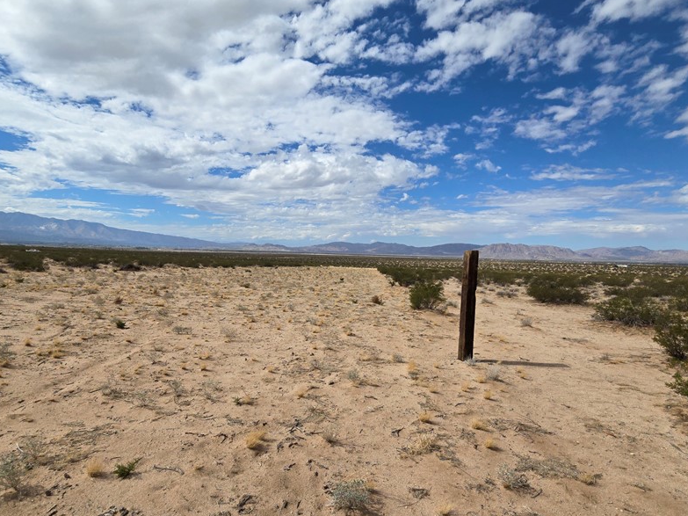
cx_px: 335
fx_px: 338
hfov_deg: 91.0
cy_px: 293
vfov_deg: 74.3
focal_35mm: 17
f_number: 2.2
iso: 50
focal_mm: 2.2
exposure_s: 1/4730
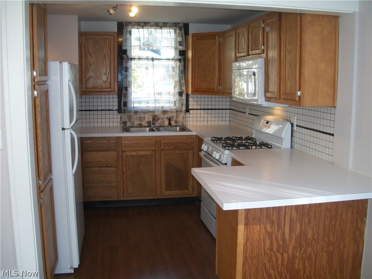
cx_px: 186
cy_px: 140
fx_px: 376
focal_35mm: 35
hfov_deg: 52.6
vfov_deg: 40.7
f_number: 3.1
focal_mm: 6.3
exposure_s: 1/60
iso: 160
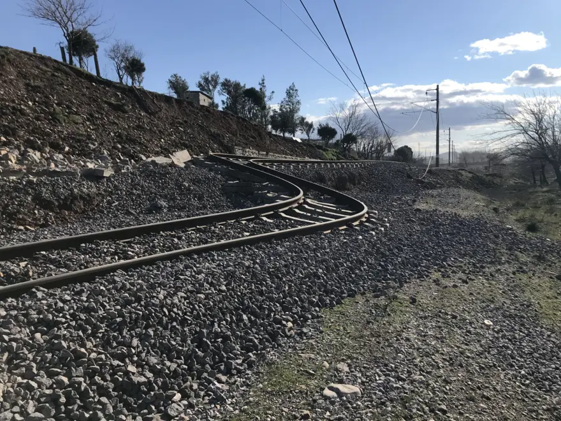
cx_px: 280
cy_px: 210
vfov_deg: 49.7
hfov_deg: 63.4
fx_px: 454
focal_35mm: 28
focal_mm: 3.99
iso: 20
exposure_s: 1/3546
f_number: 1.8
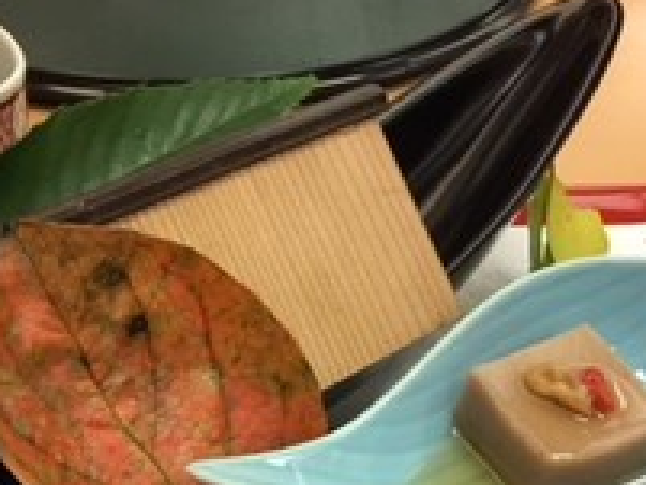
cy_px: 491
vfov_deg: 21.8
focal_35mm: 65
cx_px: 202
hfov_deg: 29.5
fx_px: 1214
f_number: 2.2
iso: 125
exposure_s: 1/15
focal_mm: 4.15
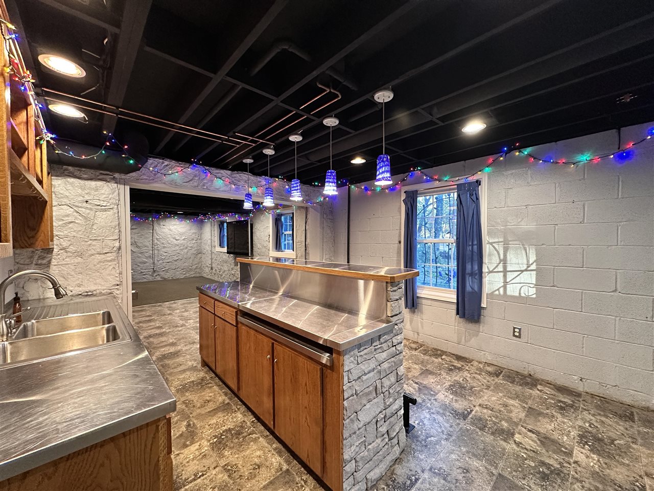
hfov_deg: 102.1
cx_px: 327
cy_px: 246
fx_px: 265
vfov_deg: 85.7
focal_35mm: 14
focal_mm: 2.22
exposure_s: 1/60
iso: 500
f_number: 2.2
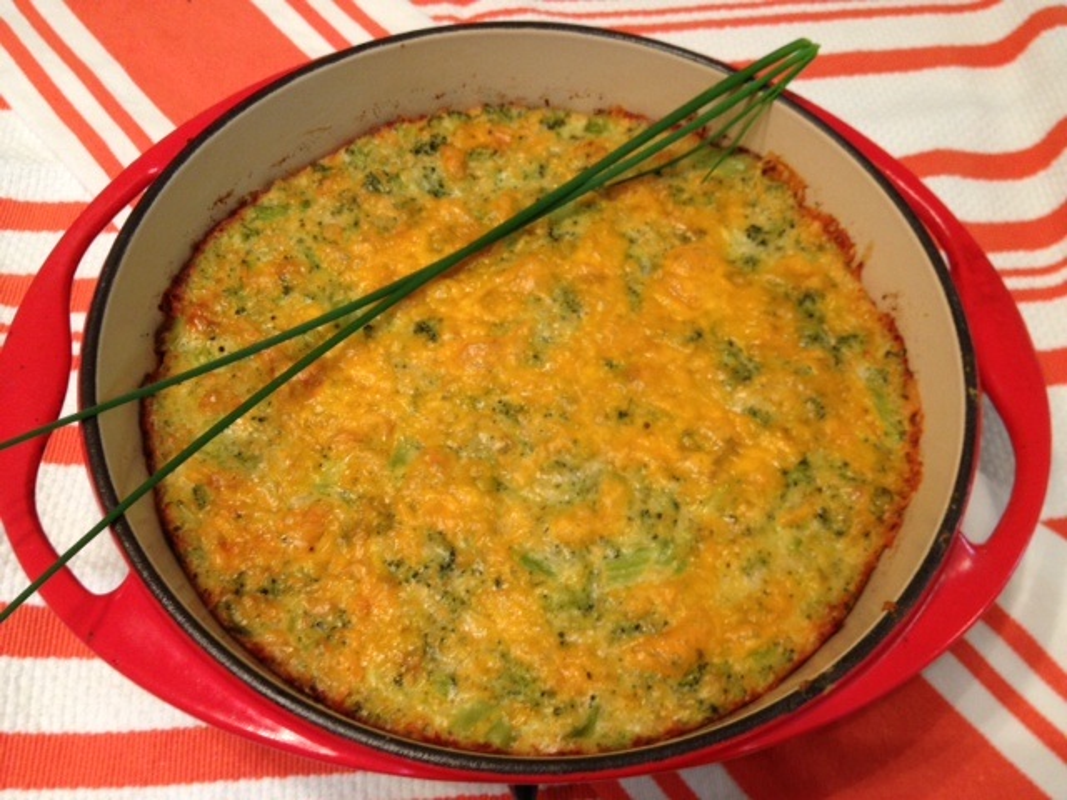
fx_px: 1079
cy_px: 400
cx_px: 534
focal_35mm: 35
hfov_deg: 52.6
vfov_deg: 40.7
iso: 100
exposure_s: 1/20
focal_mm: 4.28
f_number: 2.4
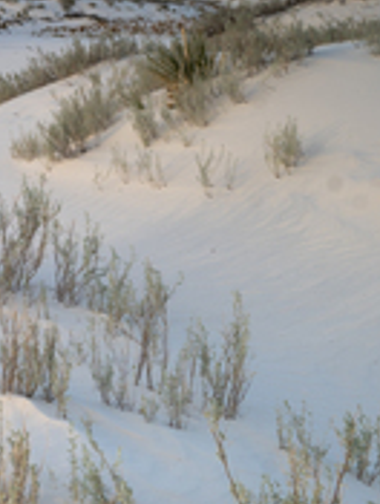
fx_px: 671
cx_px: -377
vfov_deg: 36.0
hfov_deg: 19.1
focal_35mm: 46
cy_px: -27
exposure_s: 1/60
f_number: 8
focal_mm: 14
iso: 100
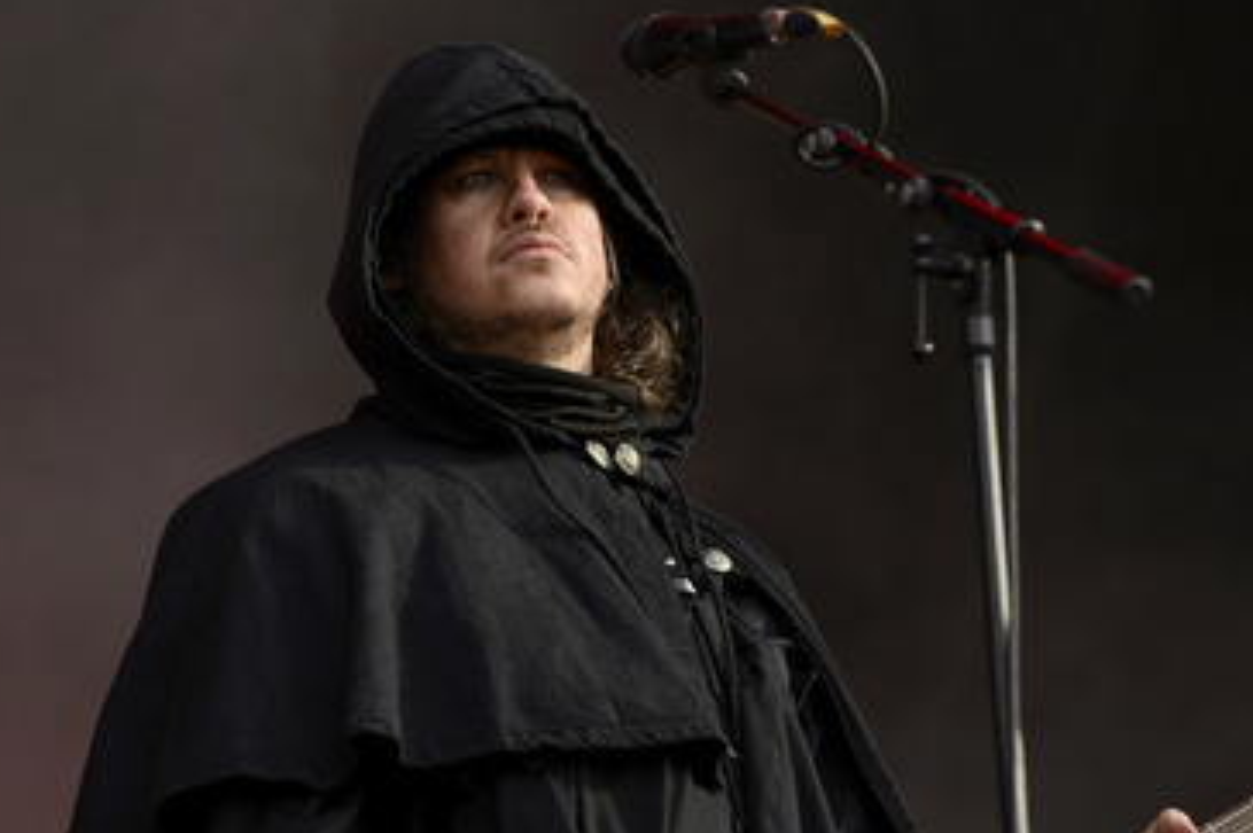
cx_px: 611
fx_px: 6885
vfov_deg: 6.9
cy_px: 503
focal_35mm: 198
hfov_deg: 10.4
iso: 100
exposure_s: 1/400
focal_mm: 160
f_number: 4
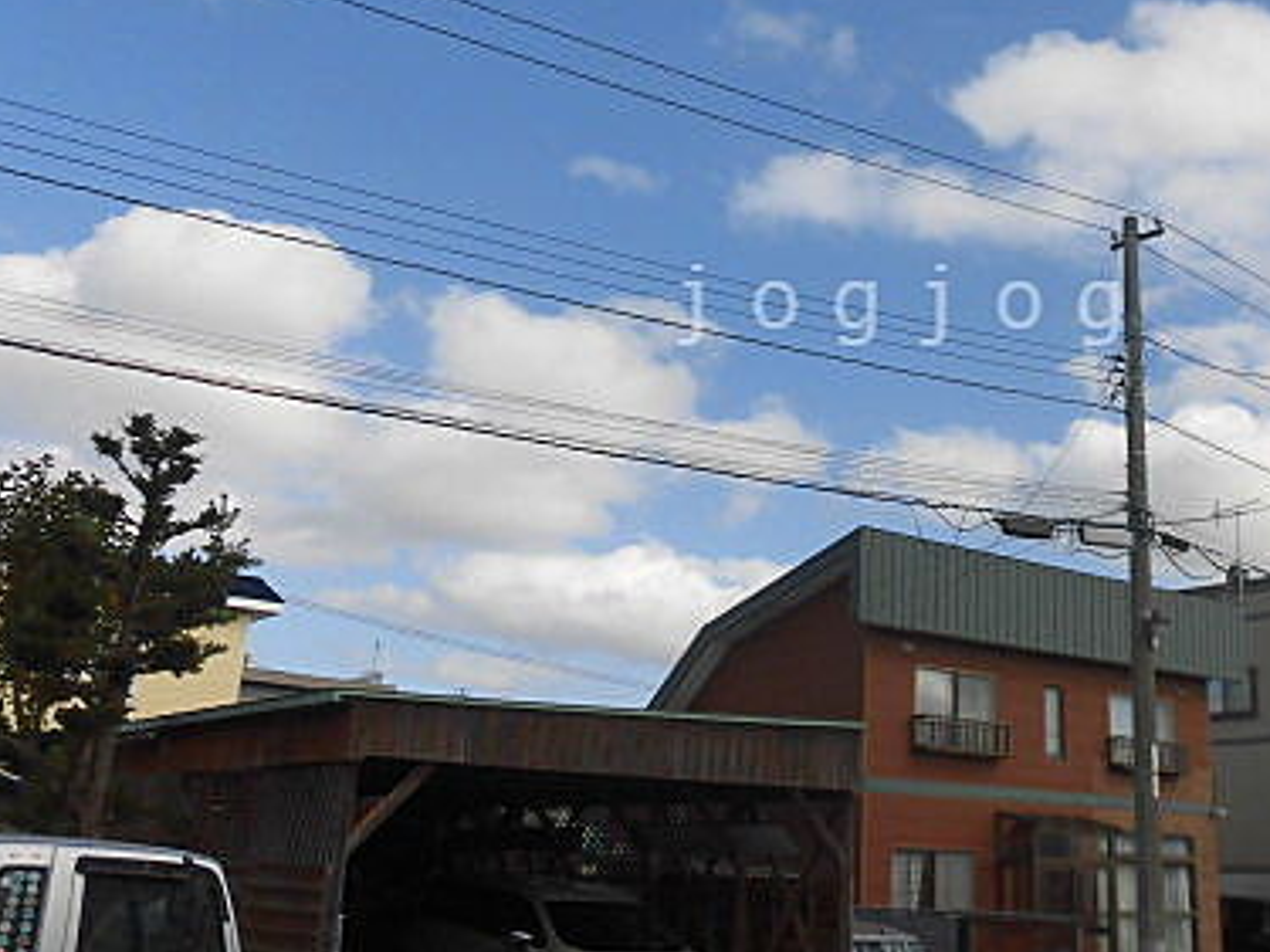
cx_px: 908
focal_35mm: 41
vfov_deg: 34.7
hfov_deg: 44.7
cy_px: 305
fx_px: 1504
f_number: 7.8
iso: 100
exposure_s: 1/250
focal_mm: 4.3
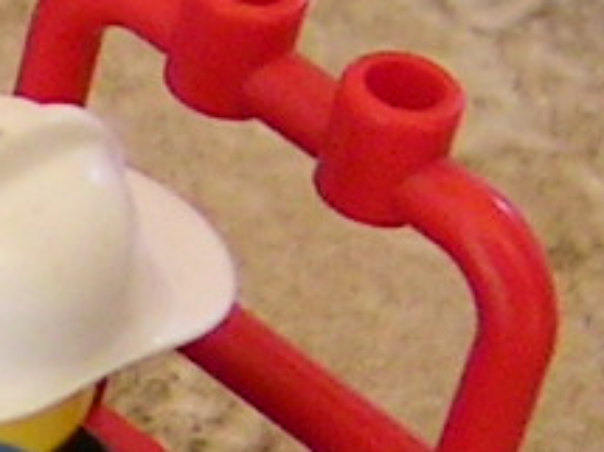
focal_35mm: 268
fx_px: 4674
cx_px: -1017
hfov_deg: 6.9
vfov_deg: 5.5
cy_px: 491
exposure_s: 1/49
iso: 100
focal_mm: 5.6
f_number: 2.8
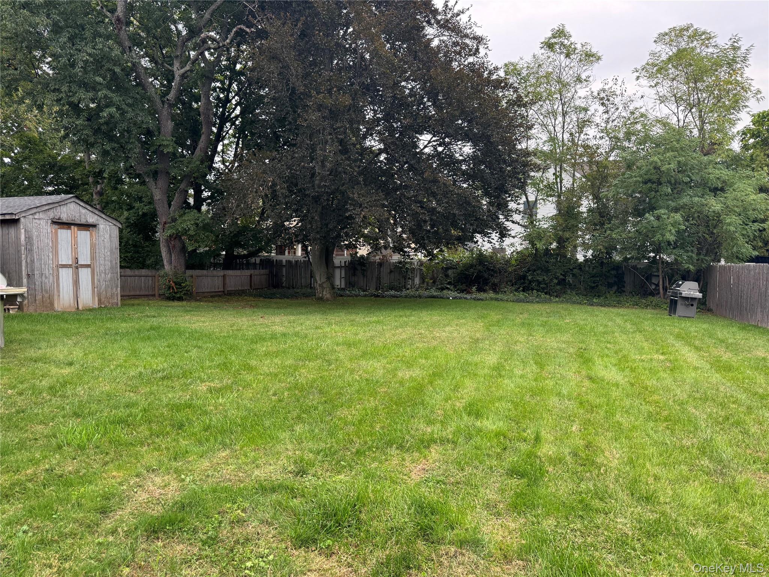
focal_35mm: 24
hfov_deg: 71.6
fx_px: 533
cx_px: 384
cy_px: 288
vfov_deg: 56.8
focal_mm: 6.76
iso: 125
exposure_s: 1/121
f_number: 1.78
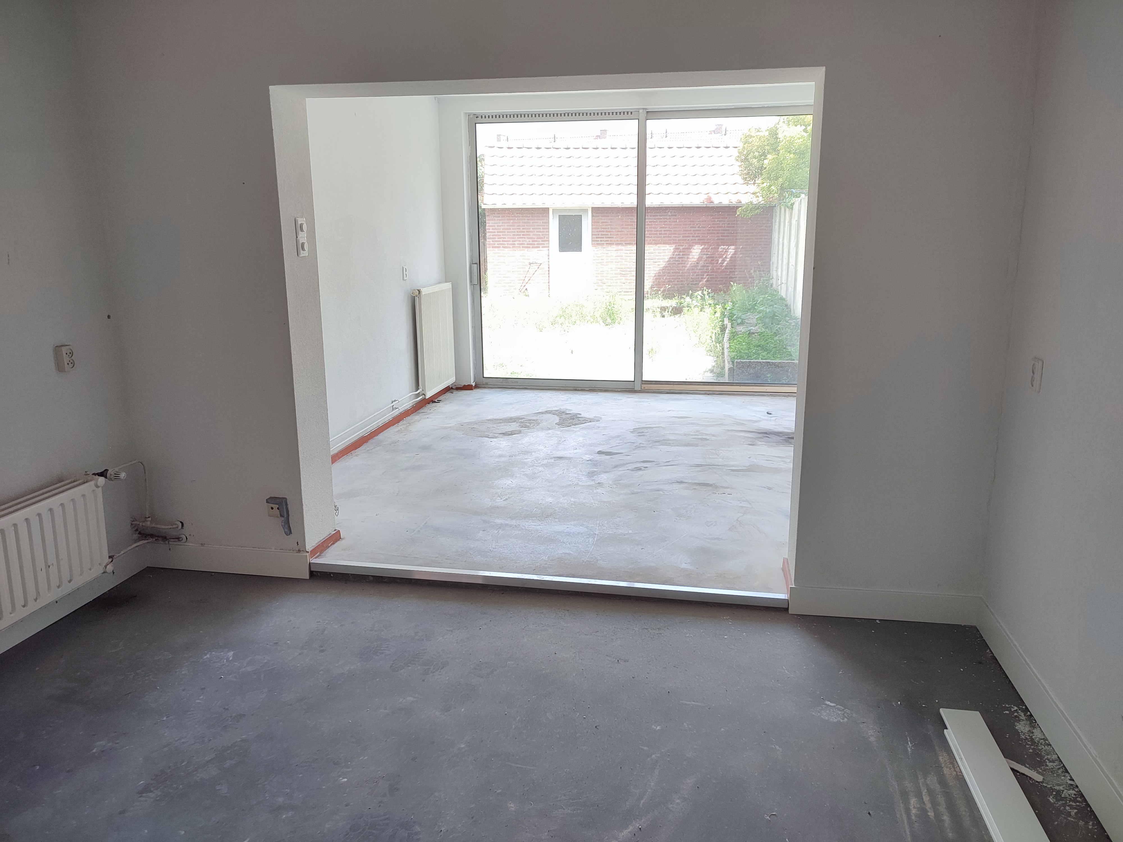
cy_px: 421
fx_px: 811
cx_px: 562
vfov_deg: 54.9
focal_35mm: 25
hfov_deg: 69.4
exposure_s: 1/100
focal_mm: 6.04
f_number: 1.9
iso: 92
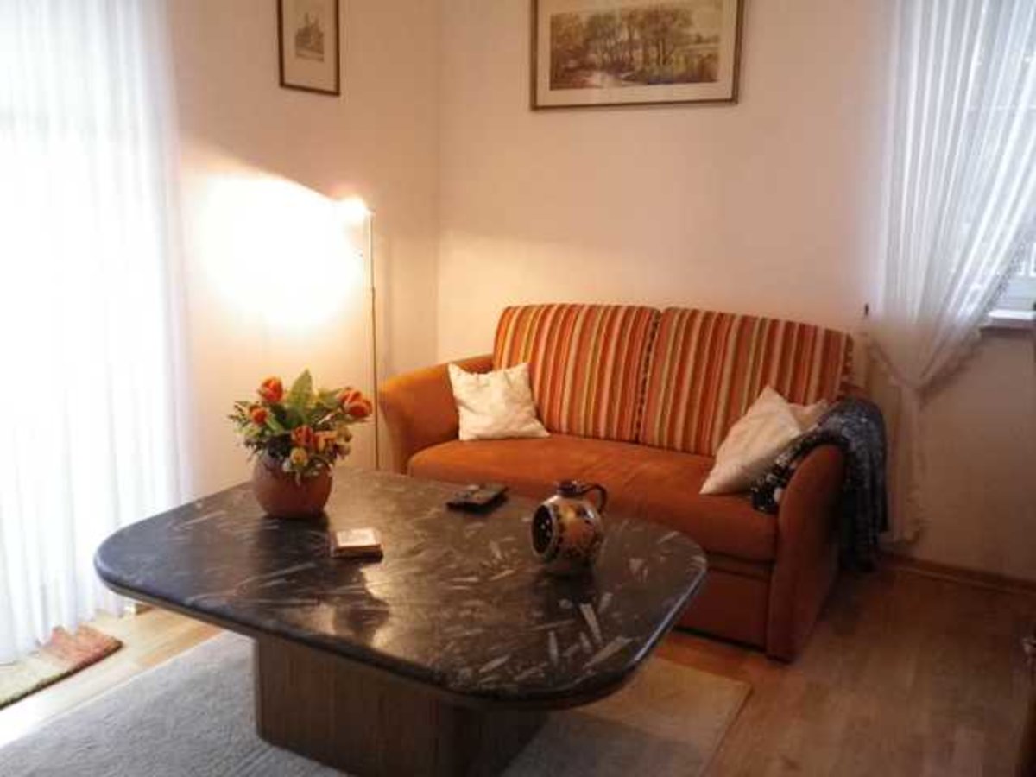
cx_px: 518
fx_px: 838
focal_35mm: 28
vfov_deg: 49.7
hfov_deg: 63.4
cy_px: 388
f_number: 3.5
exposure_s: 1/25
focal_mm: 5.05
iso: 800
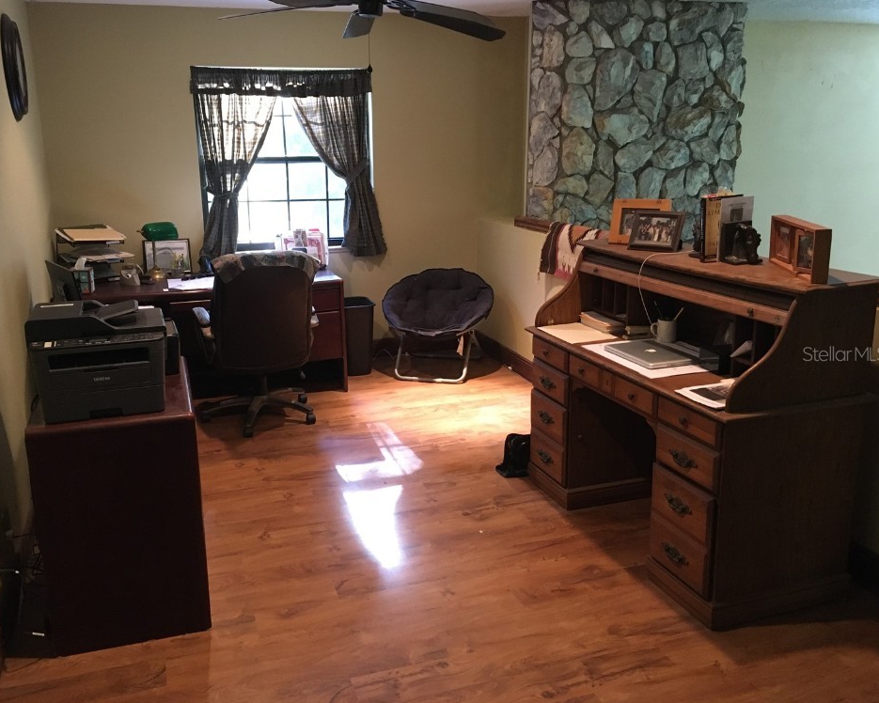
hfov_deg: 57.1
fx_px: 806
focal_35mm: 31
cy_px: 353
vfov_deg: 47.1
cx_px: 410
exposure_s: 1/30
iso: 200
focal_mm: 4.15
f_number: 2.2
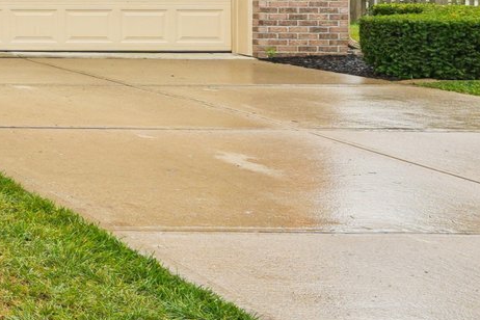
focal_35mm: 71
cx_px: -491
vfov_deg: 16.7
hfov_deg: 18.3
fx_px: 947
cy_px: -212
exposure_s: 1/30
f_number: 8
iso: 100
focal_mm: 16
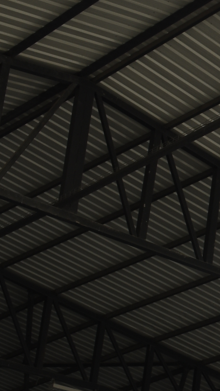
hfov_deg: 8.0
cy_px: 362
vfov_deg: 17.0
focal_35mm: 124
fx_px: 1286
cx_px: 723
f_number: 8
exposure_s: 1/160
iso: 160
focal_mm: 24
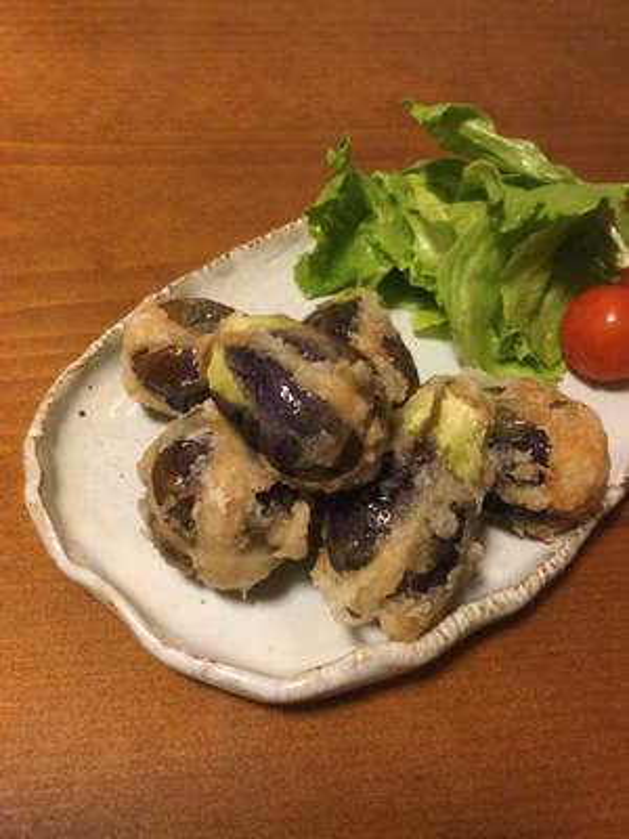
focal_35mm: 31
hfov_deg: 45.4
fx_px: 751
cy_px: 420
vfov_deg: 58.4
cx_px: 314
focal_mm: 3.3
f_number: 2.4
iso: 250
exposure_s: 1/24
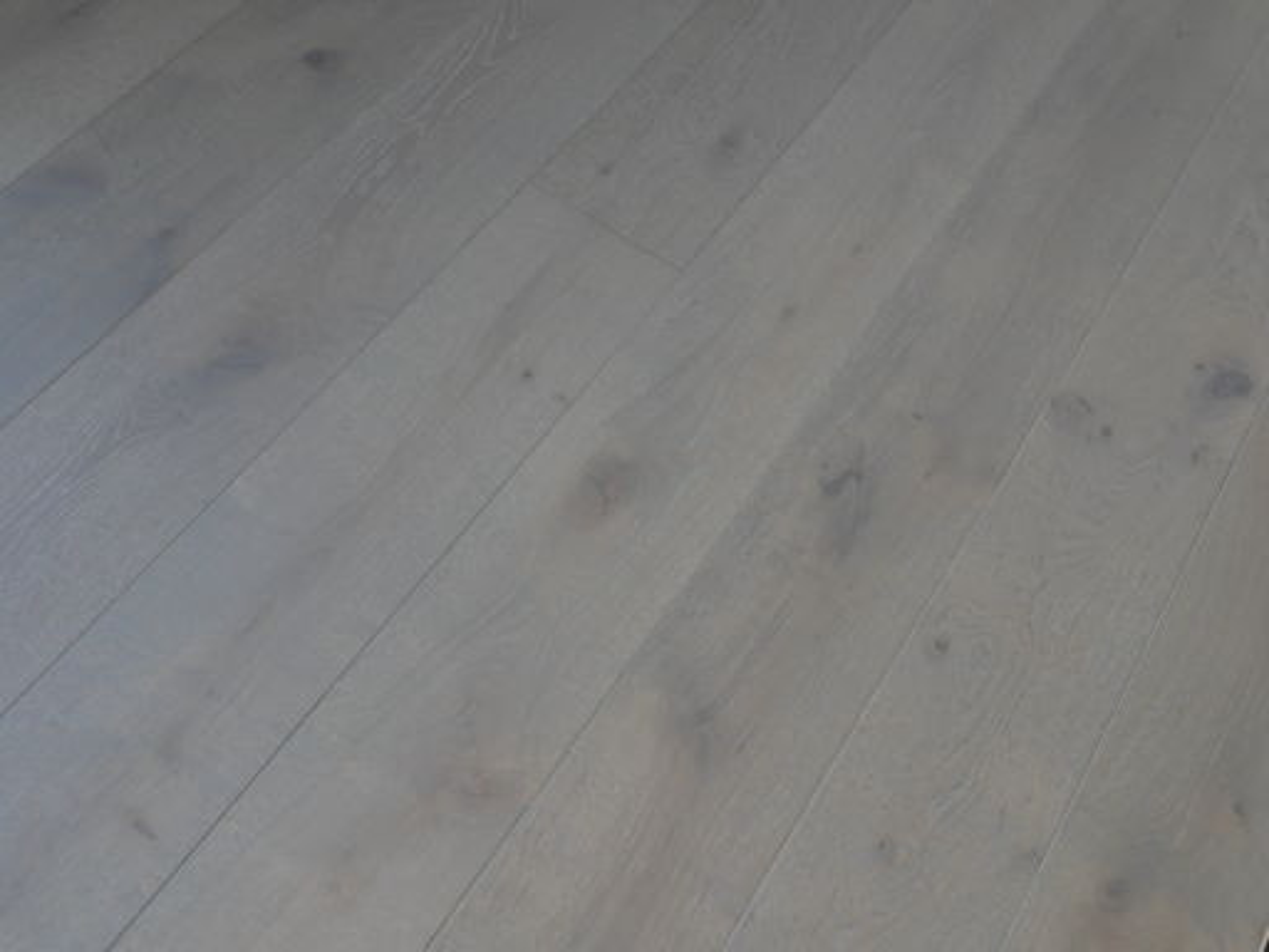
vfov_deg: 32.9
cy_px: 476
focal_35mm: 44
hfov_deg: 42.9
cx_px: 634
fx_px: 1613
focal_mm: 22
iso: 400
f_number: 4.7
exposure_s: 1/60
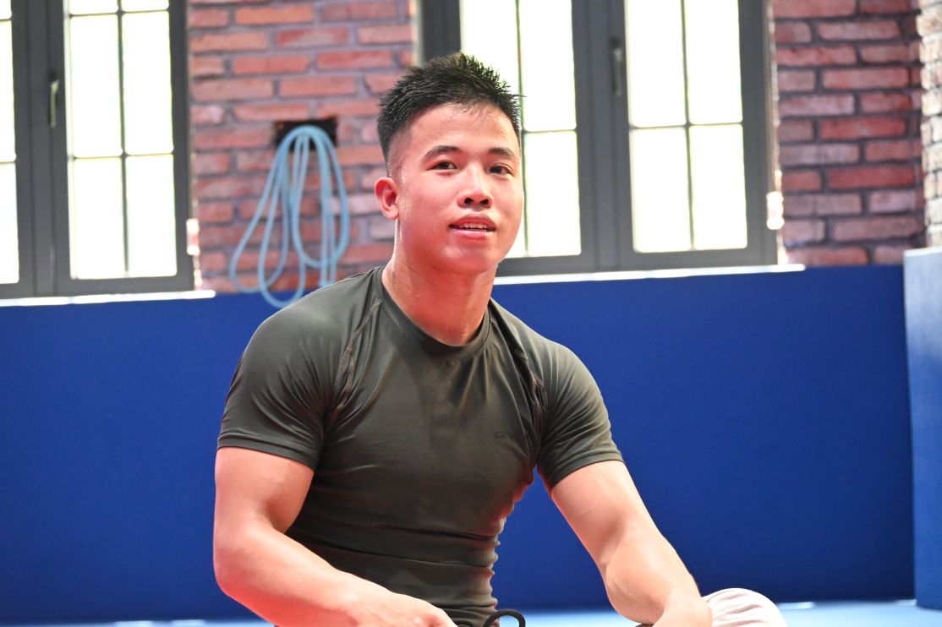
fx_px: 3453
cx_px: 471
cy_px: 314
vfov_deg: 10.4
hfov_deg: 15.5
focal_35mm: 132
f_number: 5
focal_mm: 88
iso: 5000
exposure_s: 1/200
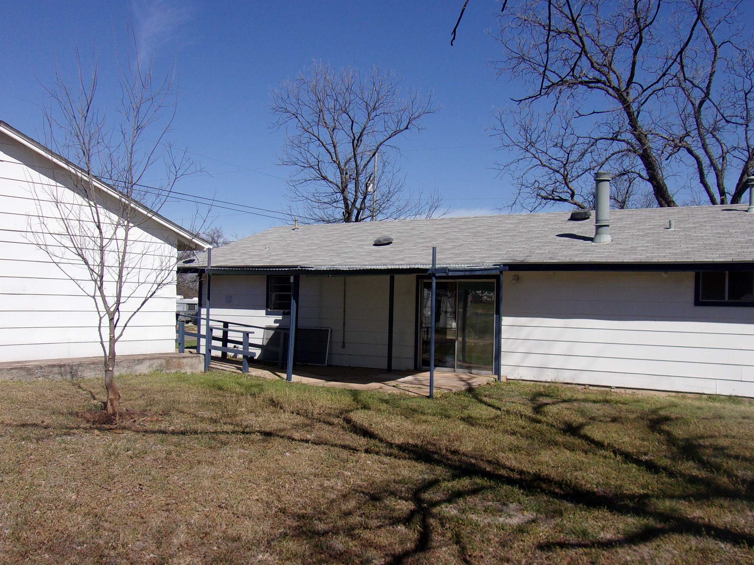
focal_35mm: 33
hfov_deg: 55.4
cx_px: 377
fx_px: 719
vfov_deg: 42.9
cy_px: 302
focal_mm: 4.9
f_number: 10.4
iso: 80
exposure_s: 1/150
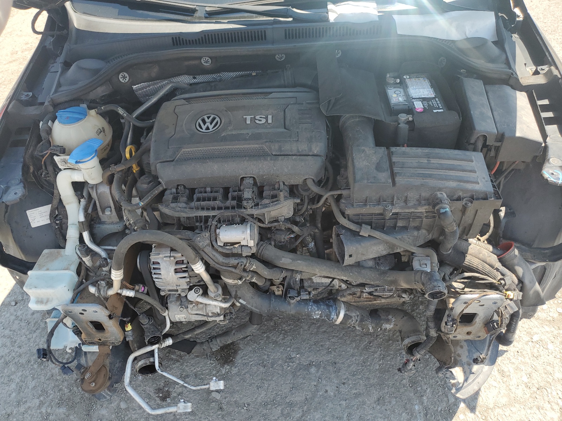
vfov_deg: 53.1
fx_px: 422
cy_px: 210
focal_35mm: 26
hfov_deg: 67.3
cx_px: 281
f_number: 1.5
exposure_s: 1/909
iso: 50
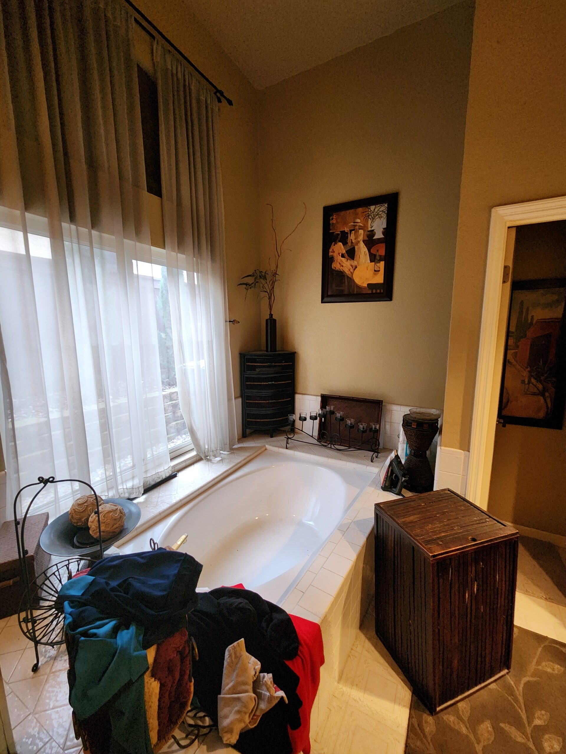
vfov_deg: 106.2
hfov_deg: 89.9
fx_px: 283
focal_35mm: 13
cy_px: 377
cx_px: 283
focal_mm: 2.2
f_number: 2.2
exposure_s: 1/30
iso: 640
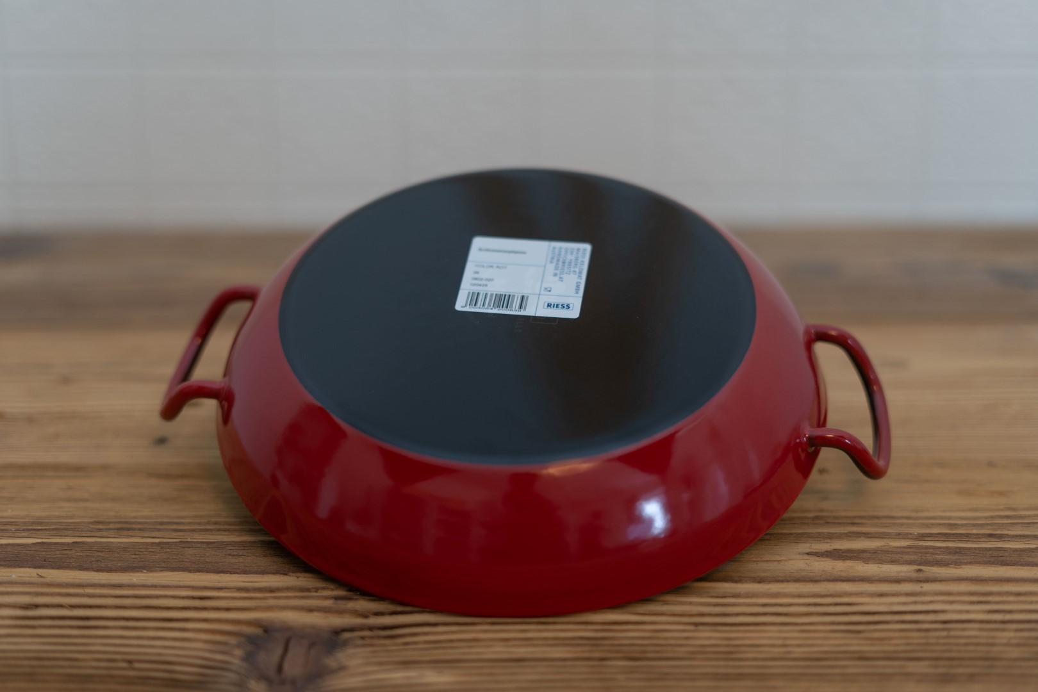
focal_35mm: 50
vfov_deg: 27.0
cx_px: 519
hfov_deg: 39.6
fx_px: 1442
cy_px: 346
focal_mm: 50
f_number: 2.2
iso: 200
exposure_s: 1/50
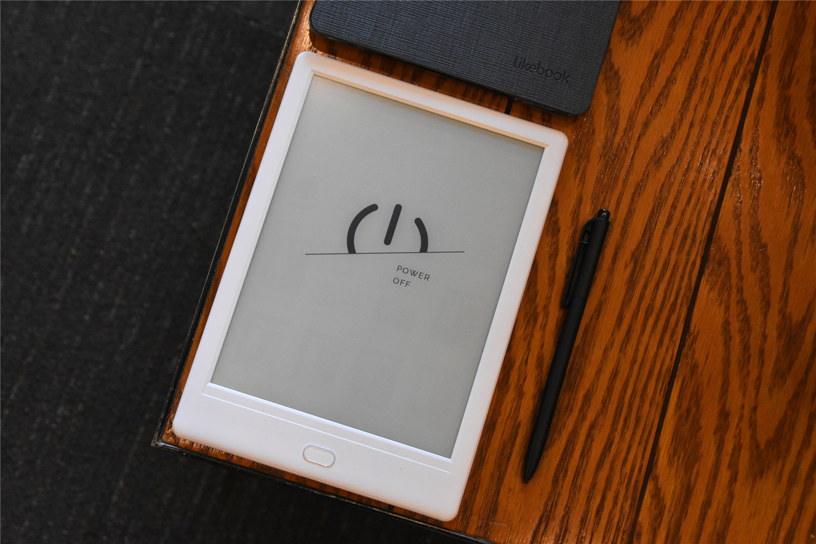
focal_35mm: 60
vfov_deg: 22.6
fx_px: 1360
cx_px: 408
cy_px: 272
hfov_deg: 33.4
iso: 4000
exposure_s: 1/100
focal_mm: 40
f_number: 7.1
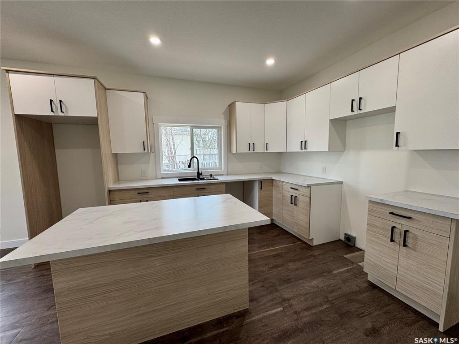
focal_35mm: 14
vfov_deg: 85.7
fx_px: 186
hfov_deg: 102.1
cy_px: 172
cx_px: 230
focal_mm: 2.22
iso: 64
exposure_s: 1/120
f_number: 2.2
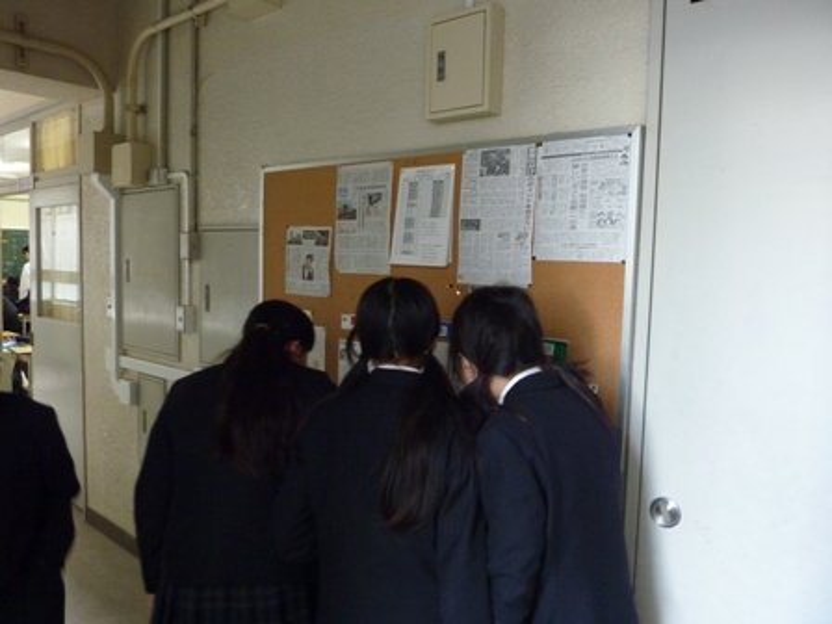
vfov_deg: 54.9
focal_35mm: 25
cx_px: 416
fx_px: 601
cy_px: 312
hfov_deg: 69.4
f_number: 3.3
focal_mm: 4.1
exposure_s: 1/20
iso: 400
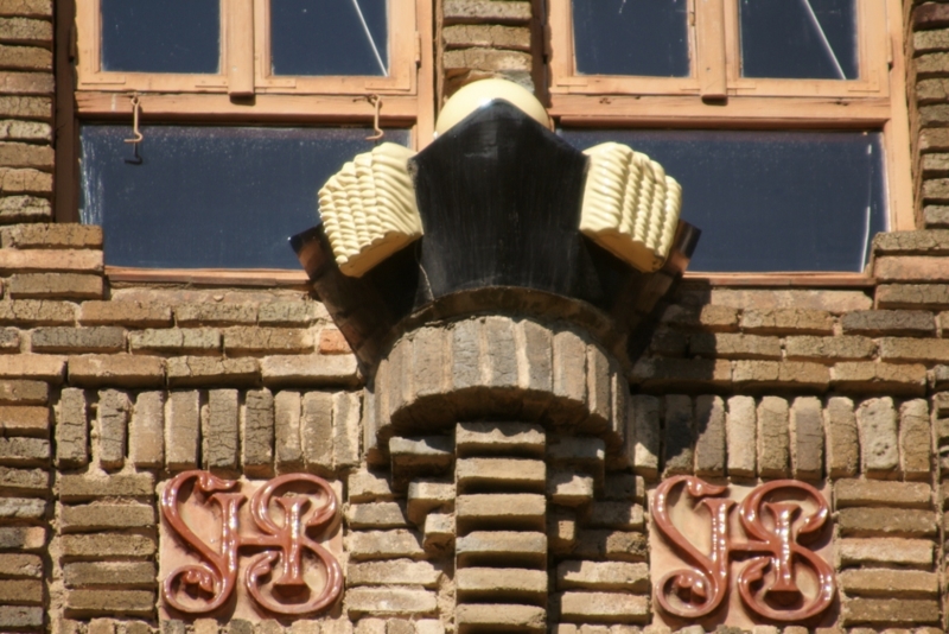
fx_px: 11866
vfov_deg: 3.1
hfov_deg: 4.6
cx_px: 474
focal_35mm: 450
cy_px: 317
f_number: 6.3
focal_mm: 300
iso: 200
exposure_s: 1/500
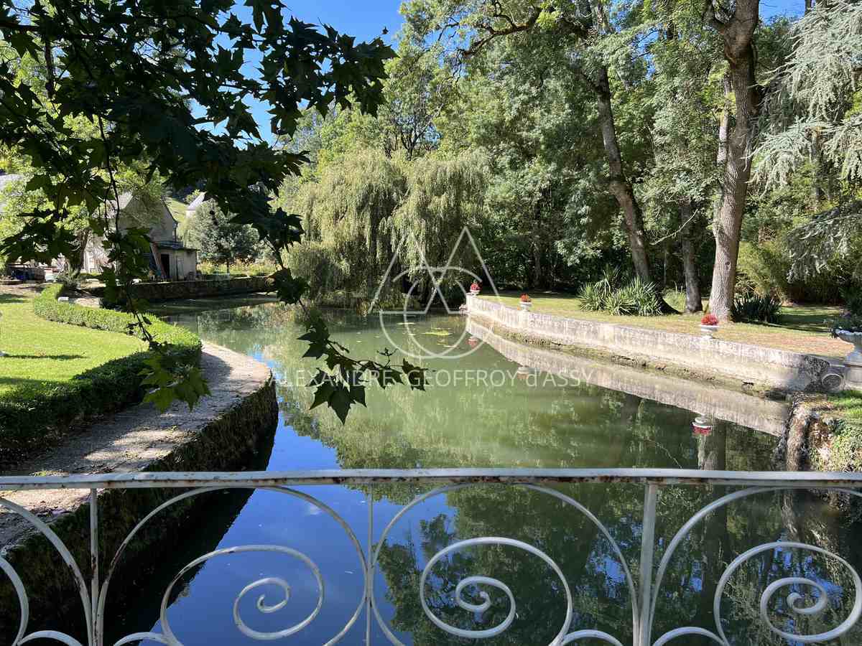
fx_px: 647
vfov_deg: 53.1
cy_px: 323
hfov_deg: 67.3
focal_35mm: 26
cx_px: 431
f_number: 1.5
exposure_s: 1/797
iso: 50
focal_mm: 5.7
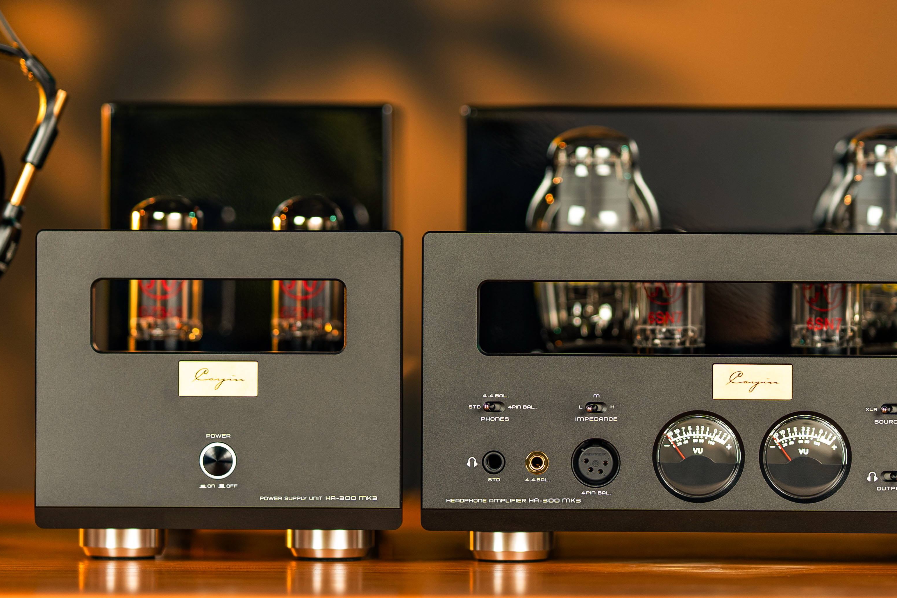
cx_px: 505
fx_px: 4809
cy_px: 214
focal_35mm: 193
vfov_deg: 7.1
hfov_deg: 10.7
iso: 80
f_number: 1.4
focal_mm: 85
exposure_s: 1/50
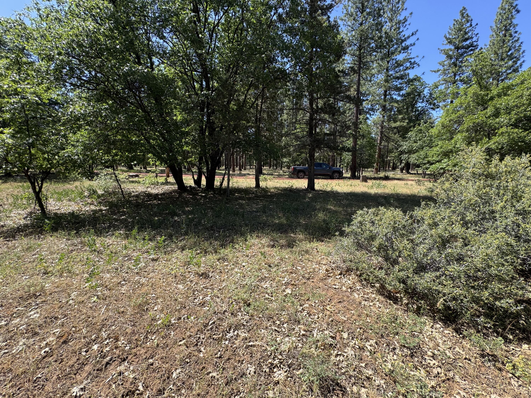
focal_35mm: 14
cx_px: 266
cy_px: 199
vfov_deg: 85.7
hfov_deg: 102.1
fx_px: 215
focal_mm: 2.22
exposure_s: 1/569
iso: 40
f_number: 2.2
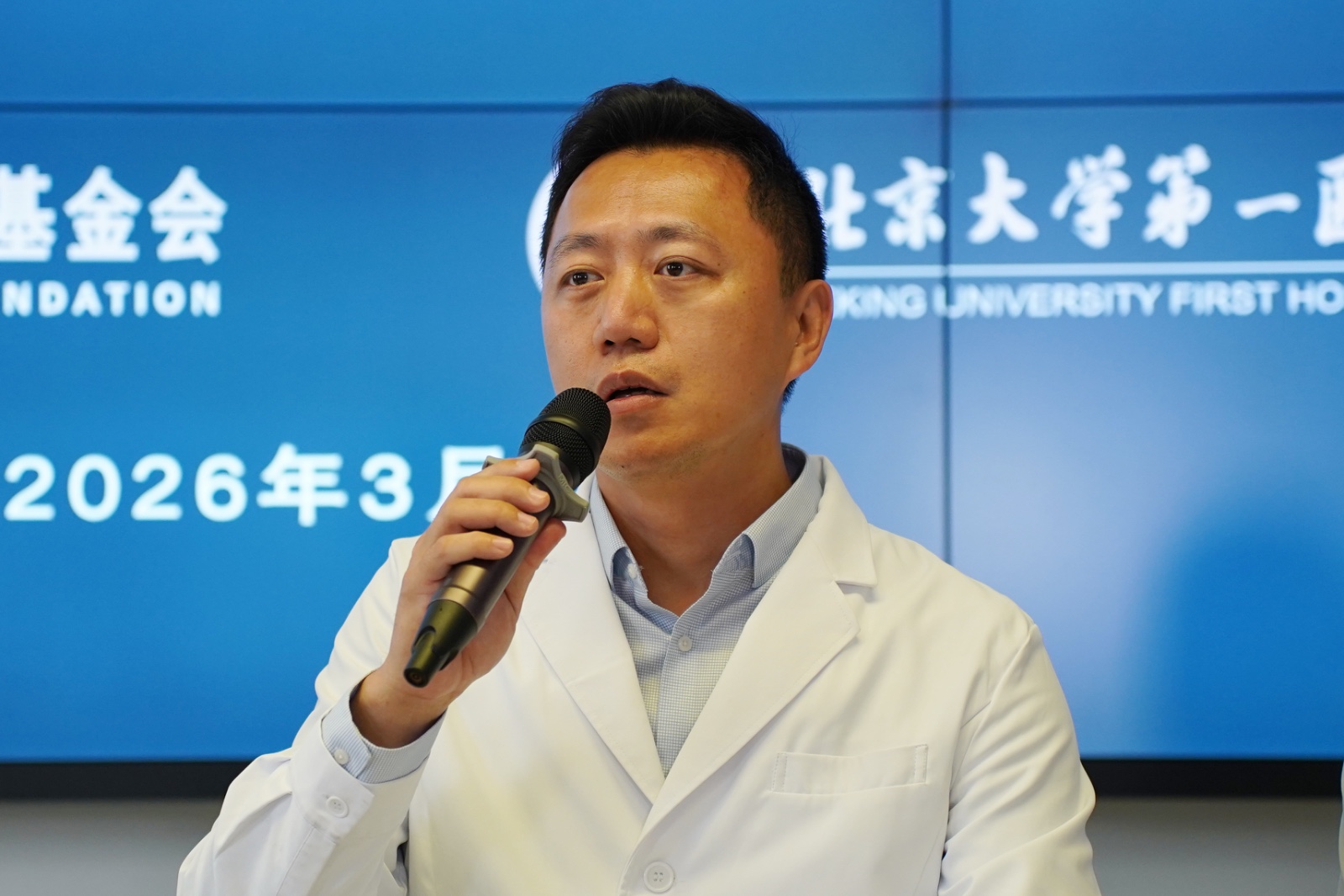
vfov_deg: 12.6
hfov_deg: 18.8
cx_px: 672
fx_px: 4068
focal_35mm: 109
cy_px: 448
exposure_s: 1/400
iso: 1250
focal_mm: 73
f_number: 2.8
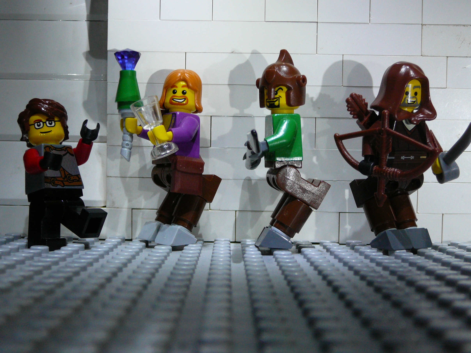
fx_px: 748
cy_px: 176
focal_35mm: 55
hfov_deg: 34.9
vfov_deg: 26.6
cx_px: 236
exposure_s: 1/20
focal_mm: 8.2
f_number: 3.5
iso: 200
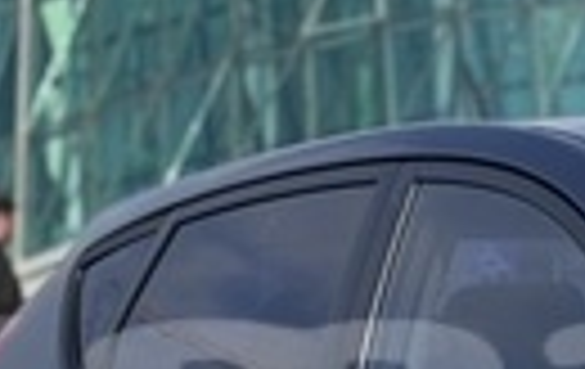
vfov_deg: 4.2
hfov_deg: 6.6
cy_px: 396
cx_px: 976
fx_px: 4987
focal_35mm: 312
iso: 64
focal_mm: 6.76
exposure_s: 1/2833
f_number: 1.78
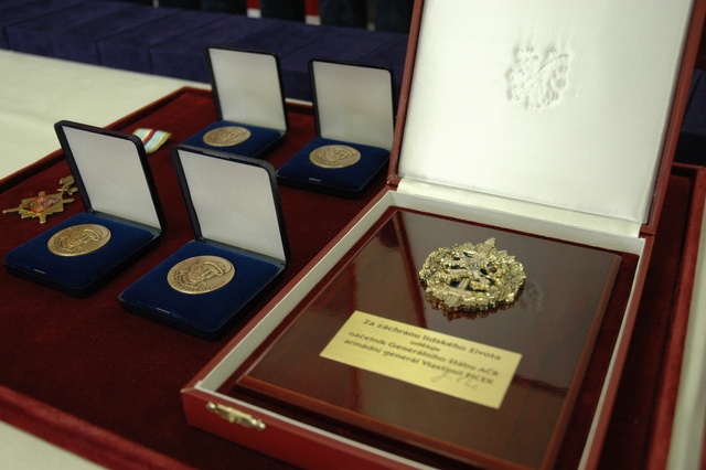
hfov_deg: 51.3
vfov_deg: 35.5
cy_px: 235
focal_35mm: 38
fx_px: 735
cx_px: 353
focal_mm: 25
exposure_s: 1/50
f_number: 3.8
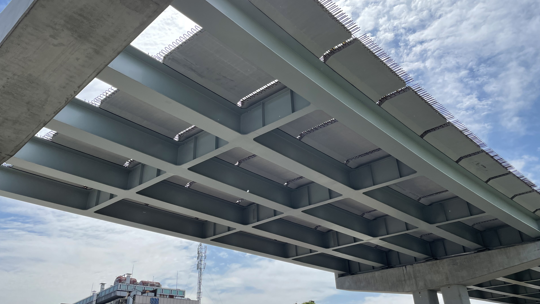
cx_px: 271
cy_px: 149
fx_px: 430
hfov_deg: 64.3
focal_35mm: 30
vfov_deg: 38.9
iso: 32
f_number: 1.6
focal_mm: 4.2
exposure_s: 1/2174
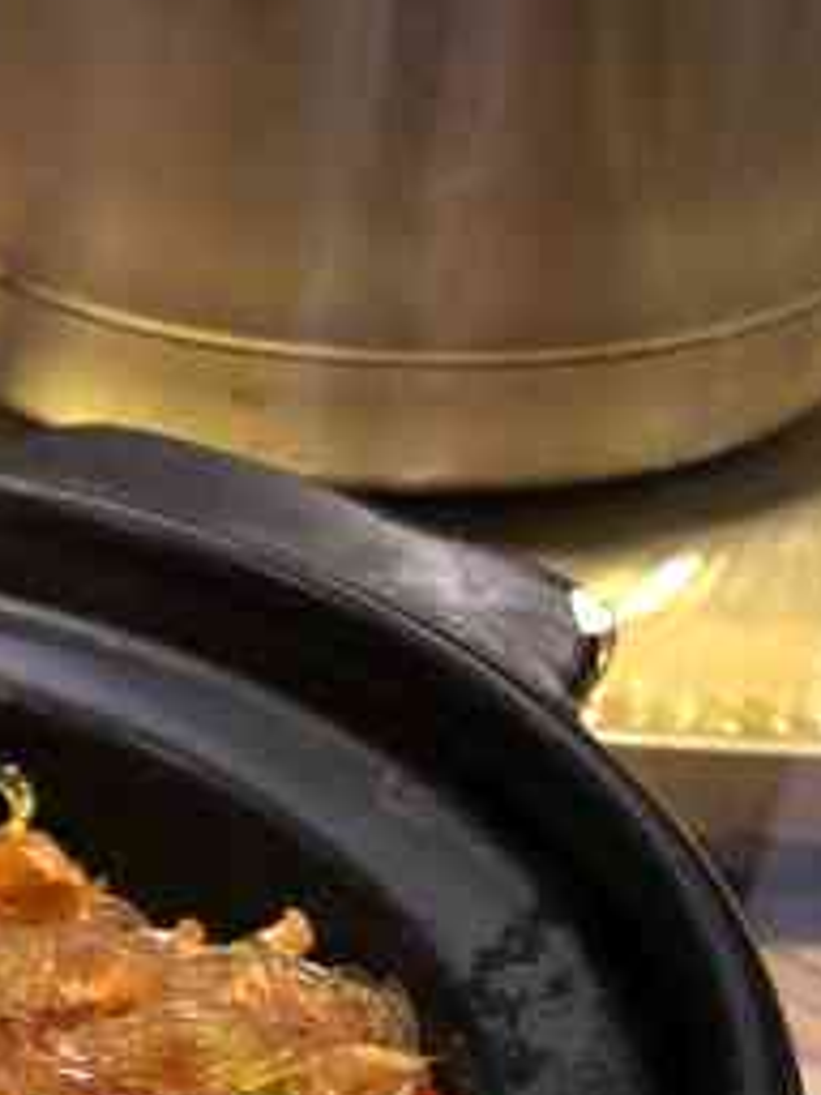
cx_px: -257
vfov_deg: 17.7
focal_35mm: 102
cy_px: 1512
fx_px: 3226
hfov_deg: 13.9
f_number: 1.8
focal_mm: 4
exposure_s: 1/17
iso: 64
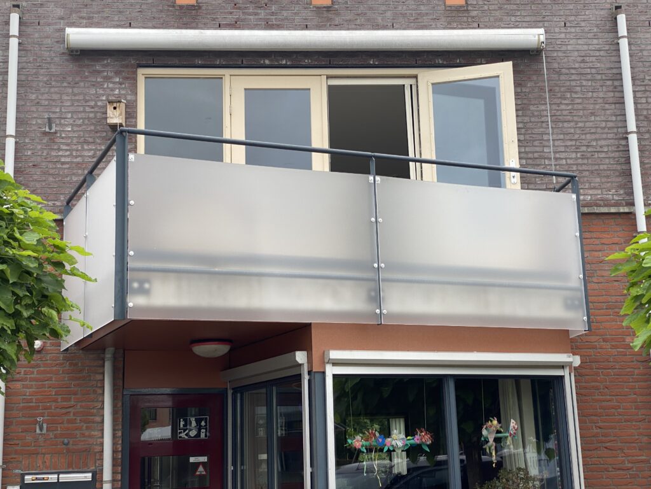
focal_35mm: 52
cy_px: 244
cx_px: 326
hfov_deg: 36.8
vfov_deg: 28.0
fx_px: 978
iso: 20
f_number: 2
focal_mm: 6
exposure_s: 1/193
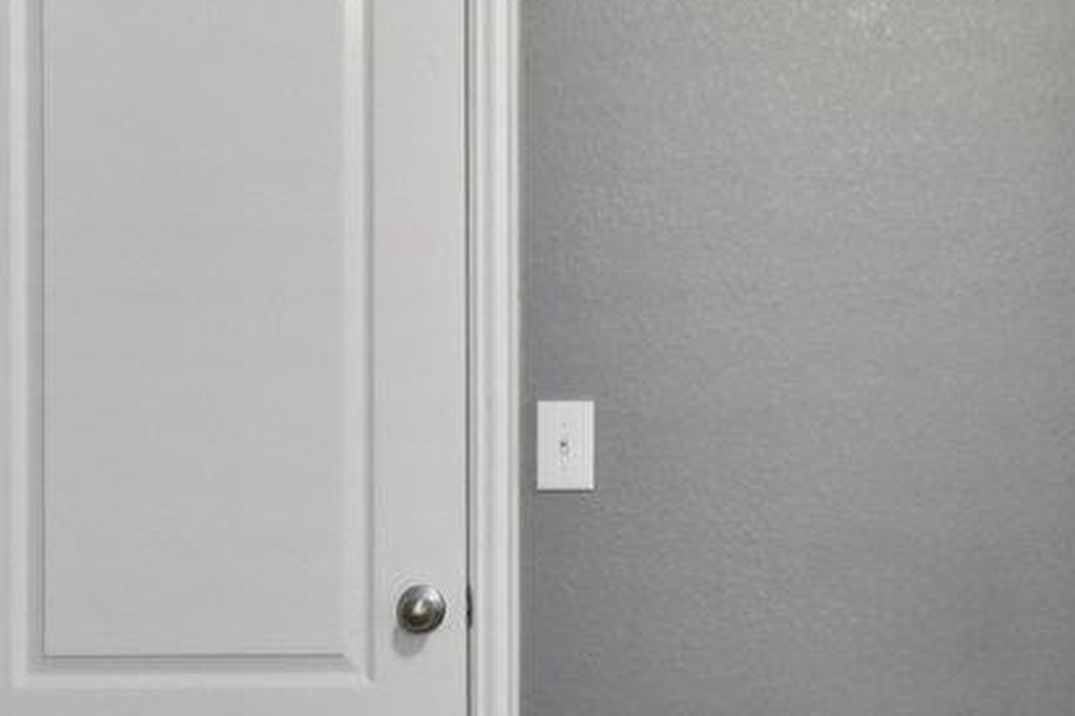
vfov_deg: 19.4
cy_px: 346
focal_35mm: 70
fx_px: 2089
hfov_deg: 28.5
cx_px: 768
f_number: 8
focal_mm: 14
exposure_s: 1/15
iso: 2200
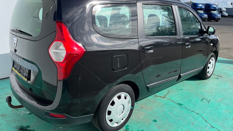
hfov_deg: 66.1
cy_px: 58
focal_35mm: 29
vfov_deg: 40.1
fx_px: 179
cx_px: 115
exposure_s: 1/2967
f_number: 1.6
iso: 50
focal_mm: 5.1
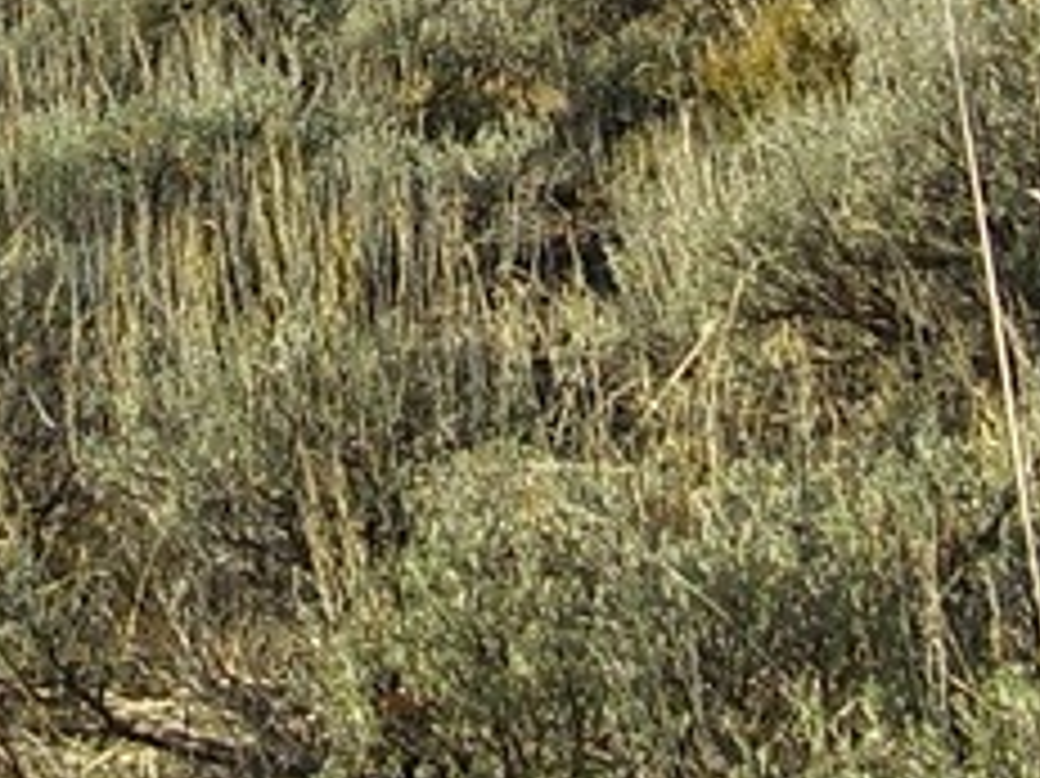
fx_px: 4414
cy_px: -310
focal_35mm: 147
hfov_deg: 13.4
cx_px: 180
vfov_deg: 9.8
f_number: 2.7
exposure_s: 1/750
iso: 80
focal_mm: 5.6
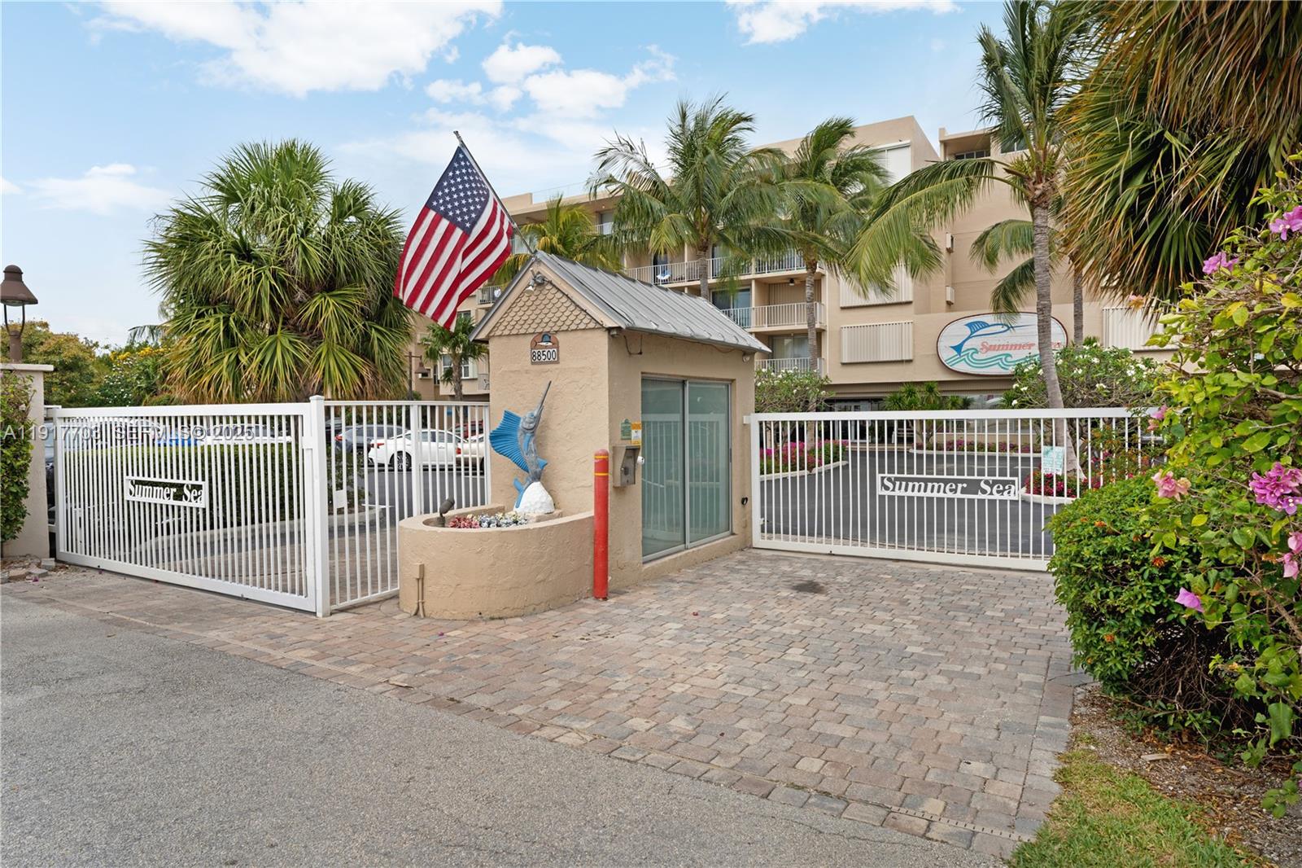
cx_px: 651
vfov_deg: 61.4
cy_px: 434
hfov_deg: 83.4
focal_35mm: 20
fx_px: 730
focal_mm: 20.2
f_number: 11
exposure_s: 1/200
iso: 125
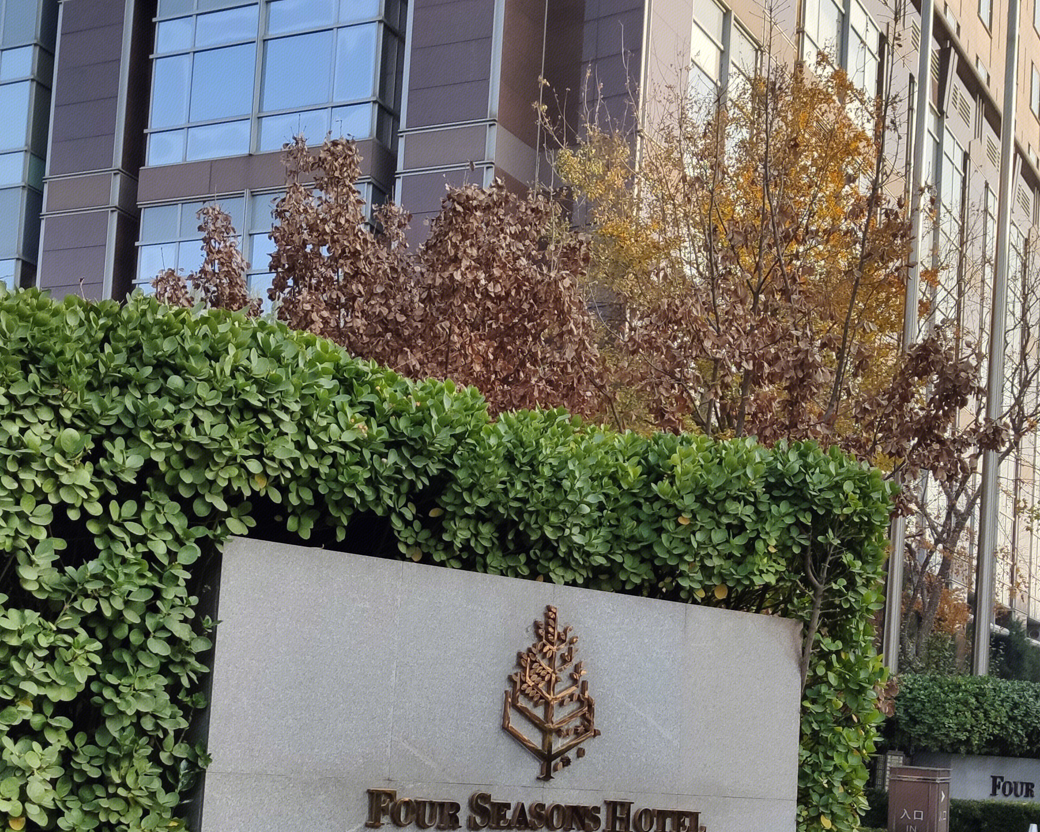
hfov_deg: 40.3
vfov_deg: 32.1
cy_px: 625
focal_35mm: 46
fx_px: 1416
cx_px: 464
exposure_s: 1/1501
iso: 112
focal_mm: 4.75
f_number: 1.75
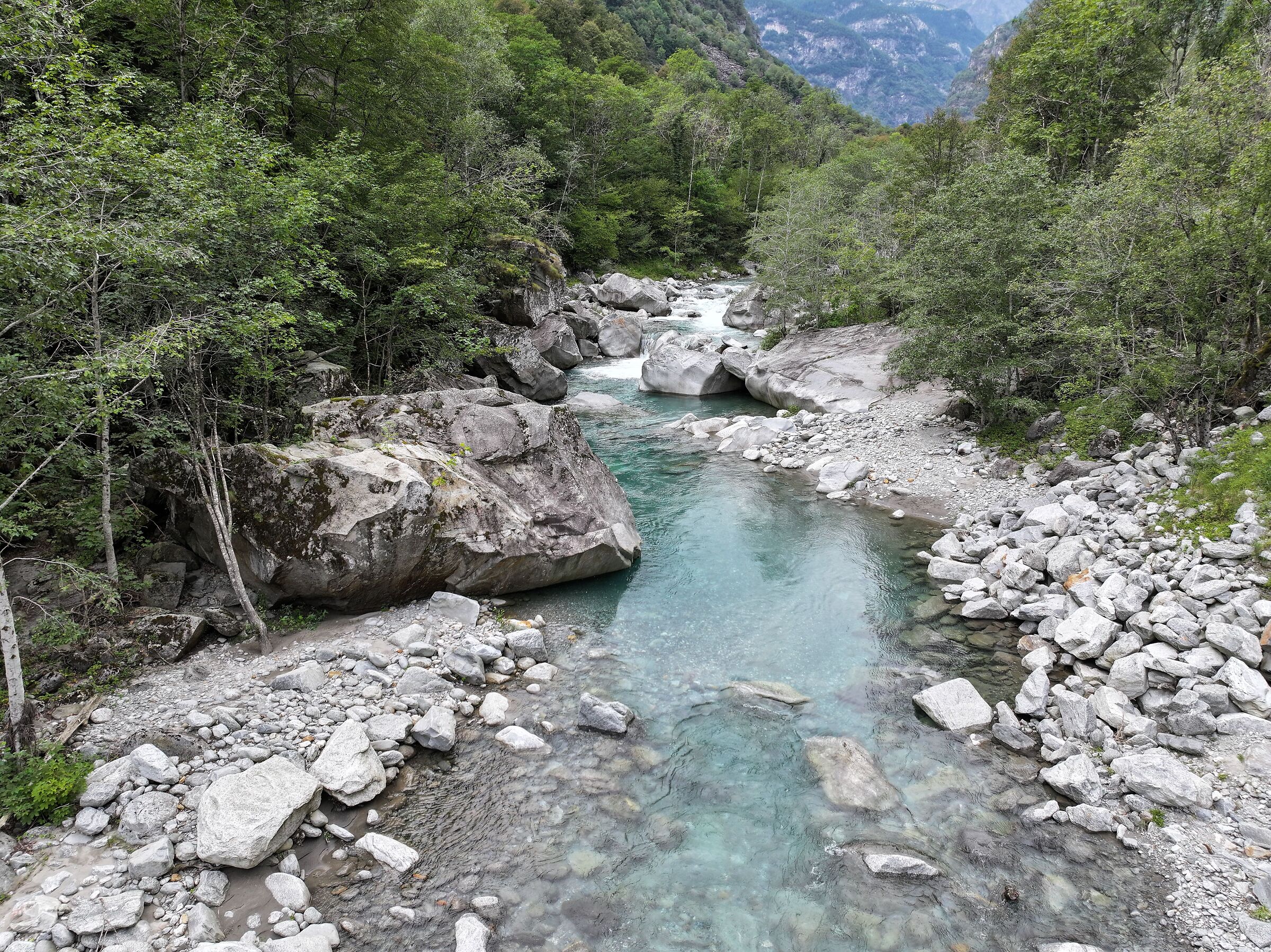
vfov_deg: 56.8
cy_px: 476
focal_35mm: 24
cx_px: 636
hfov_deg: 71.6
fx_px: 881
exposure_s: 1/400
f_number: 2.8
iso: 100
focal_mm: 12.29
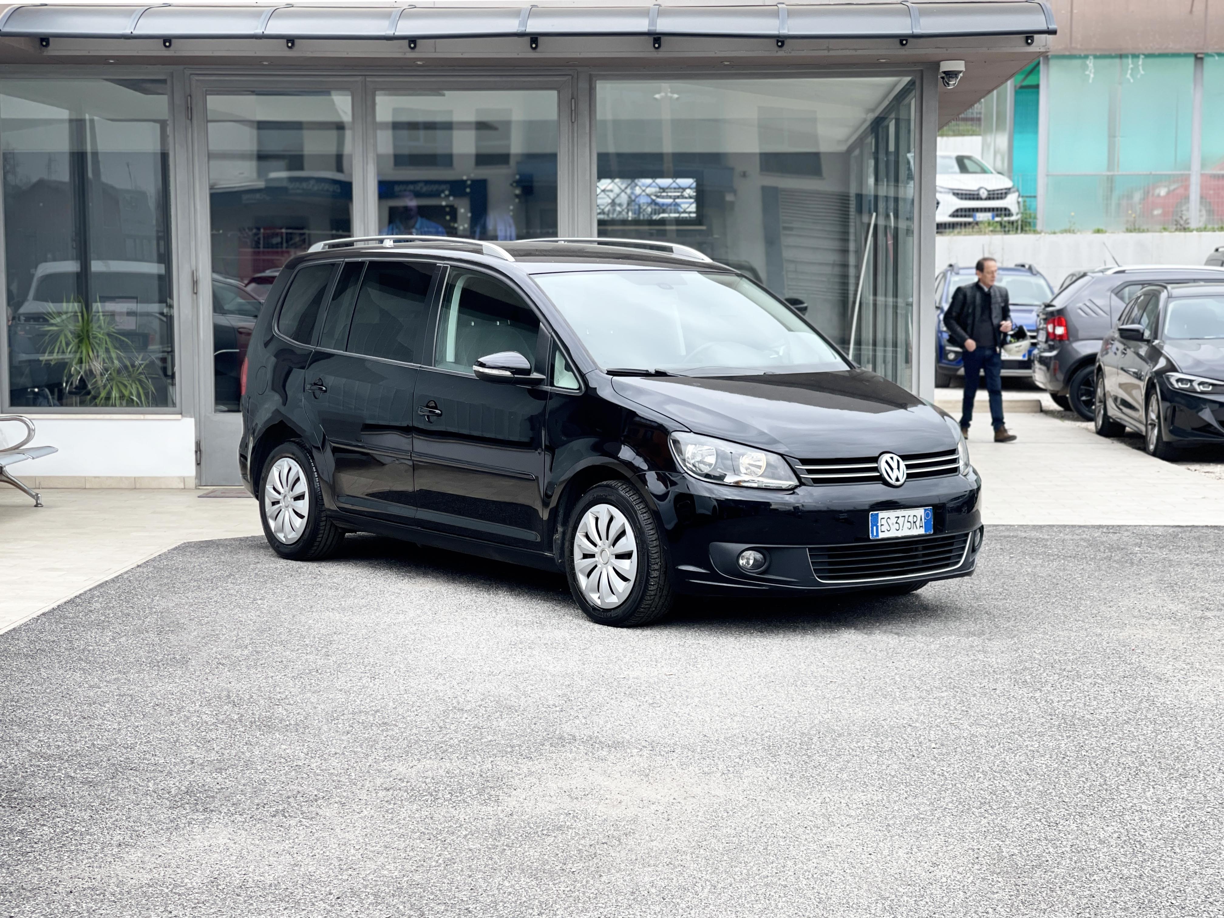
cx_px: 612
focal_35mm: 64
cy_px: 459
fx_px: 2263
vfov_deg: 22.9
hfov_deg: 30.3
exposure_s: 1/428
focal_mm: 7.5
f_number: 2.2
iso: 32
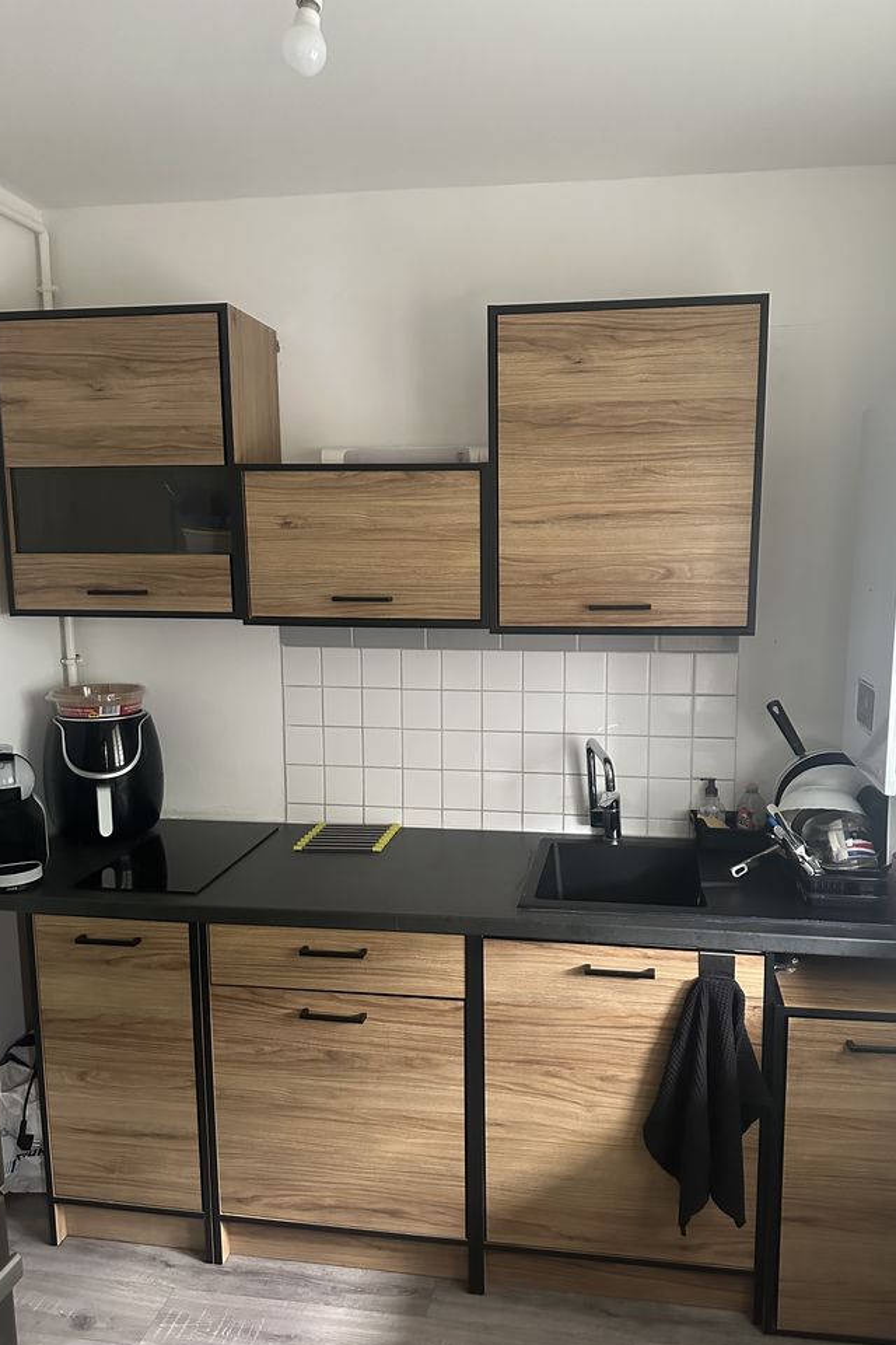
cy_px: 698
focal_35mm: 26
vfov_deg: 69.4
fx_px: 971
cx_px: 503
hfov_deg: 49.4
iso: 1000
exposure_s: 1/54
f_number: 1.78
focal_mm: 6.86
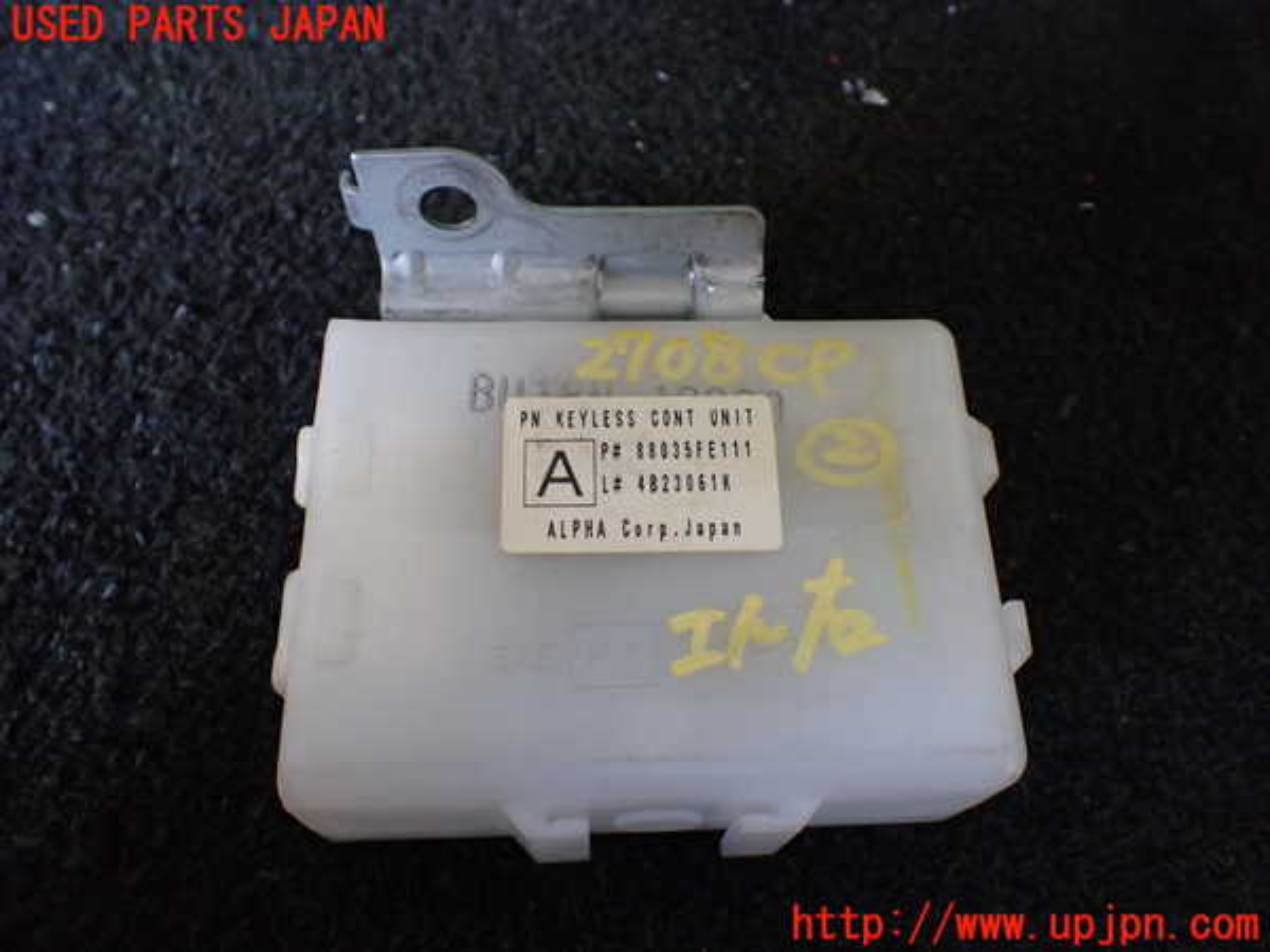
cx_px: 635
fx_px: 1101
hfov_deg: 60.0
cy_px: 476
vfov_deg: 46.8
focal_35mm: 30
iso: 400
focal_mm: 5.4
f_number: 2.3
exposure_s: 1/125
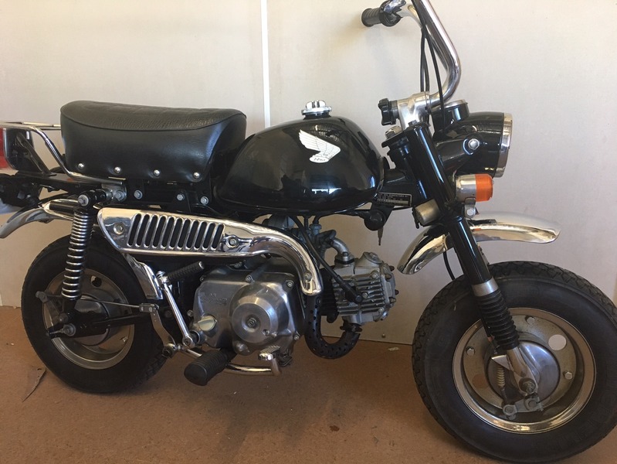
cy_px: 232
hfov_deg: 61.6
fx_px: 517
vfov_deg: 48.3
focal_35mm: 29
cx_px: 308
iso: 160
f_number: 2.2
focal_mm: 4.15
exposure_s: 1/33
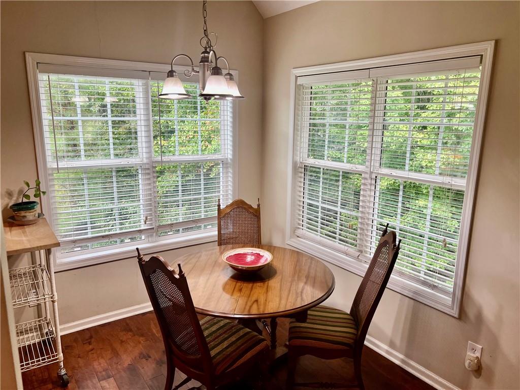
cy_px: 195
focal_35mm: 26
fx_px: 391
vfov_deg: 53.1
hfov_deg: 67.3
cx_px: 260
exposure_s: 1/121
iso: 64
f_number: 1.5
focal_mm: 5.7
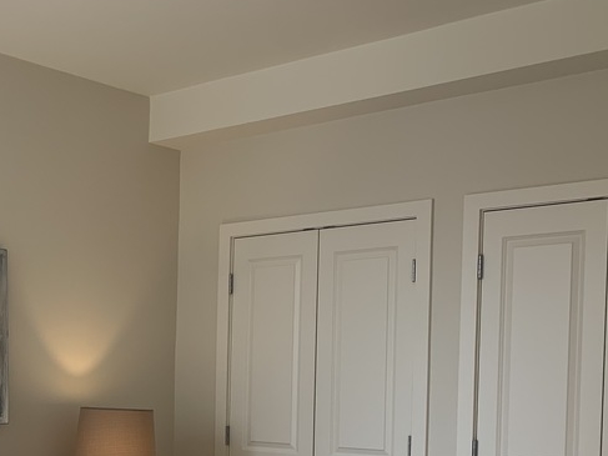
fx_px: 1001
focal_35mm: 57
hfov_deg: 31.2
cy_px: 421
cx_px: -4
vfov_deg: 24.8
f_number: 1.8
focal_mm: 4.25
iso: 40
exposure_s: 1/122
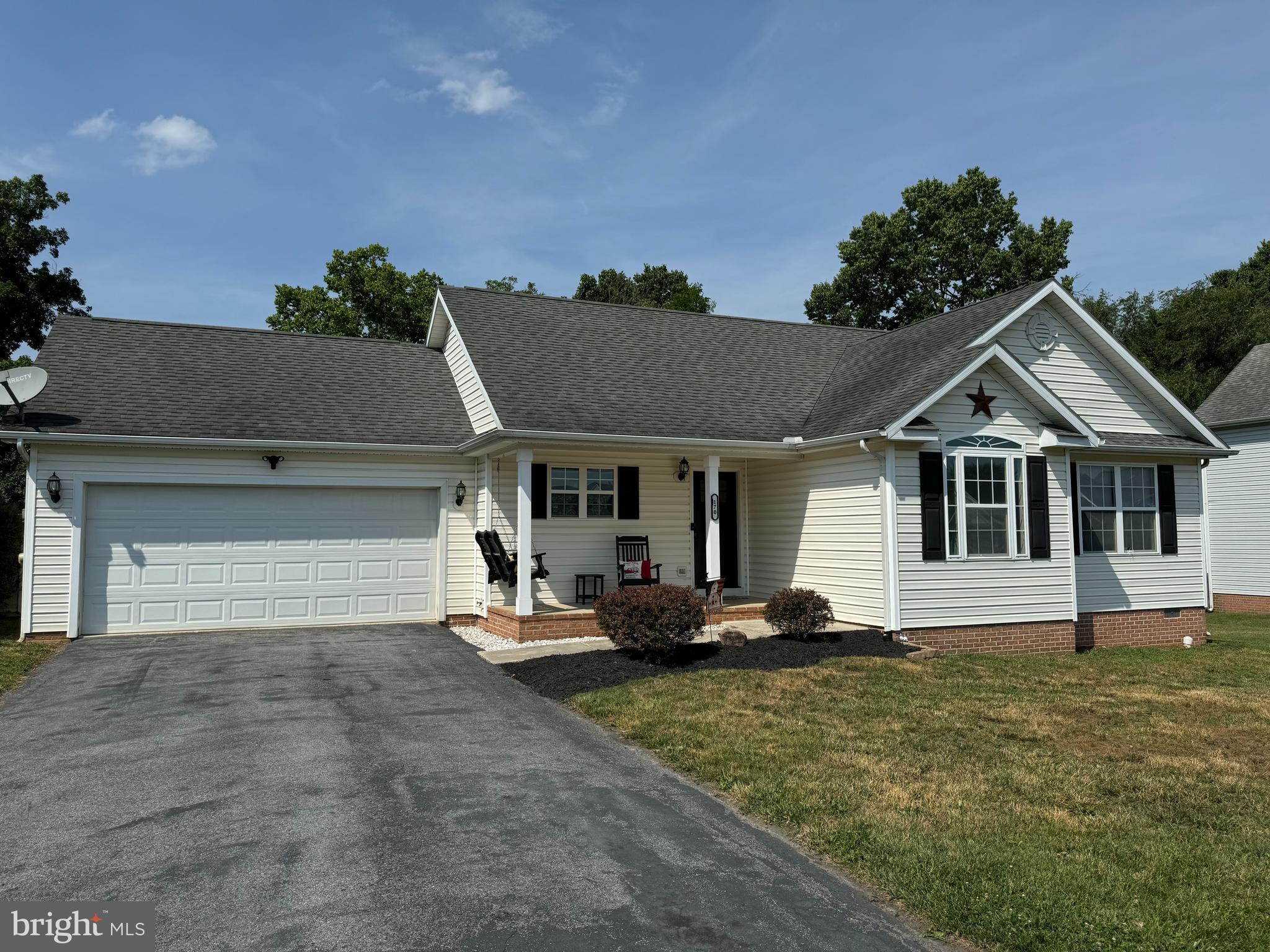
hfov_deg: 71.6
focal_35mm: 24
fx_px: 881
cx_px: 635
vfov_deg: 56.8
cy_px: 476
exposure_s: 1/7937
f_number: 1.78
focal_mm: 6.76
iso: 80
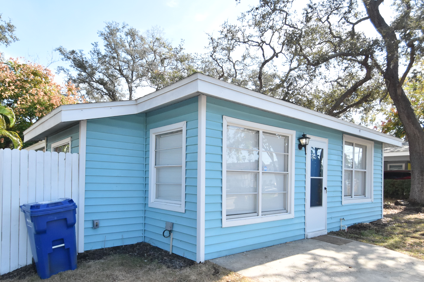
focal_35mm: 23
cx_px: 196
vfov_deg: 54.5
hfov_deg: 76.0
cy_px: 176
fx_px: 271
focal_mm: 10
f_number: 3.5
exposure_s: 1/2000
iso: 800
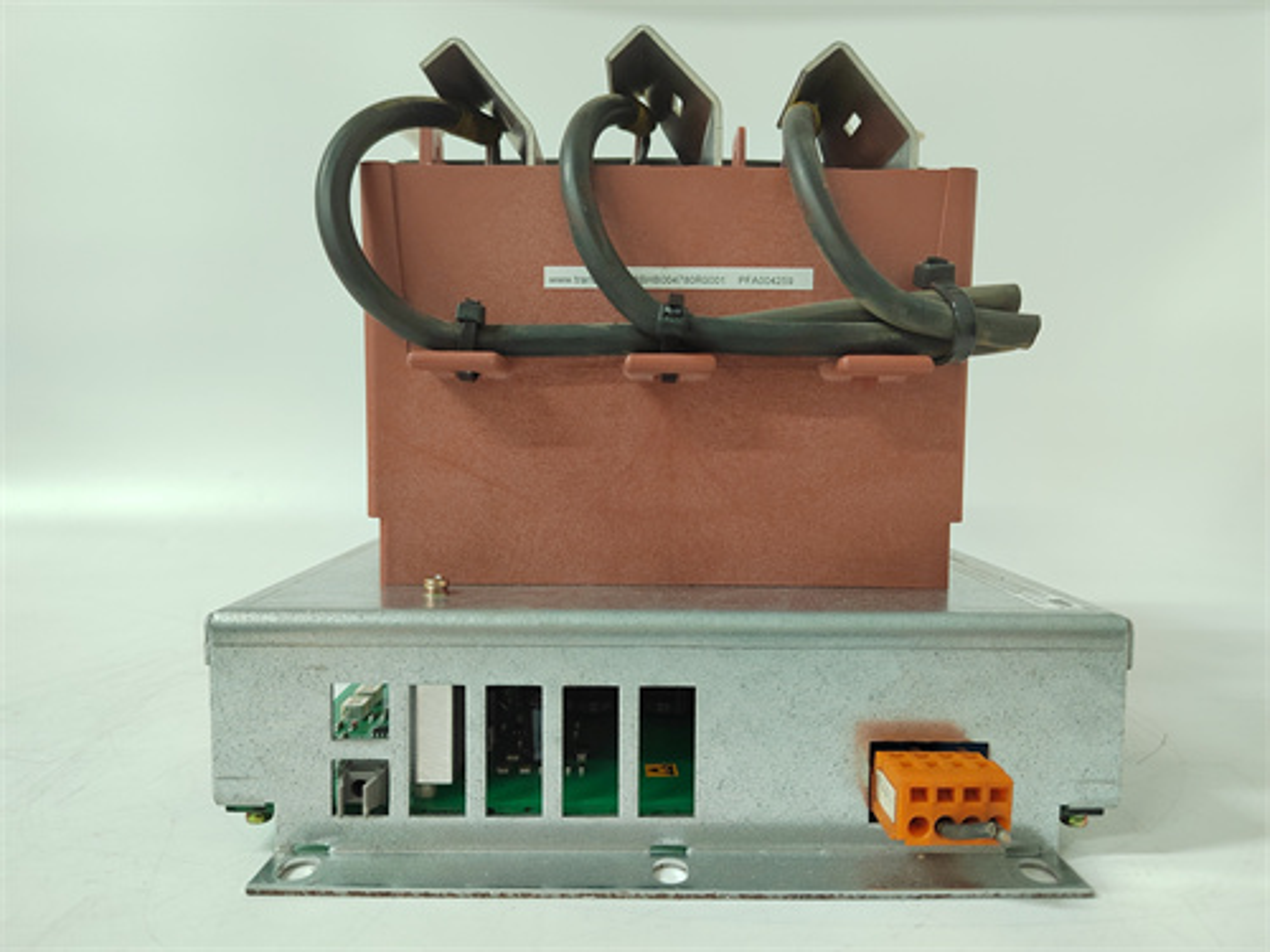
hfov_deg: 73.9
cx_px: 635
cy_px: 476
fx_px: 844
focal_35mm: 23
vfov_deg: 58.9
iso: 1506
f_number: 1.9
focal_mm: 5.52
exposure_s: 1/50
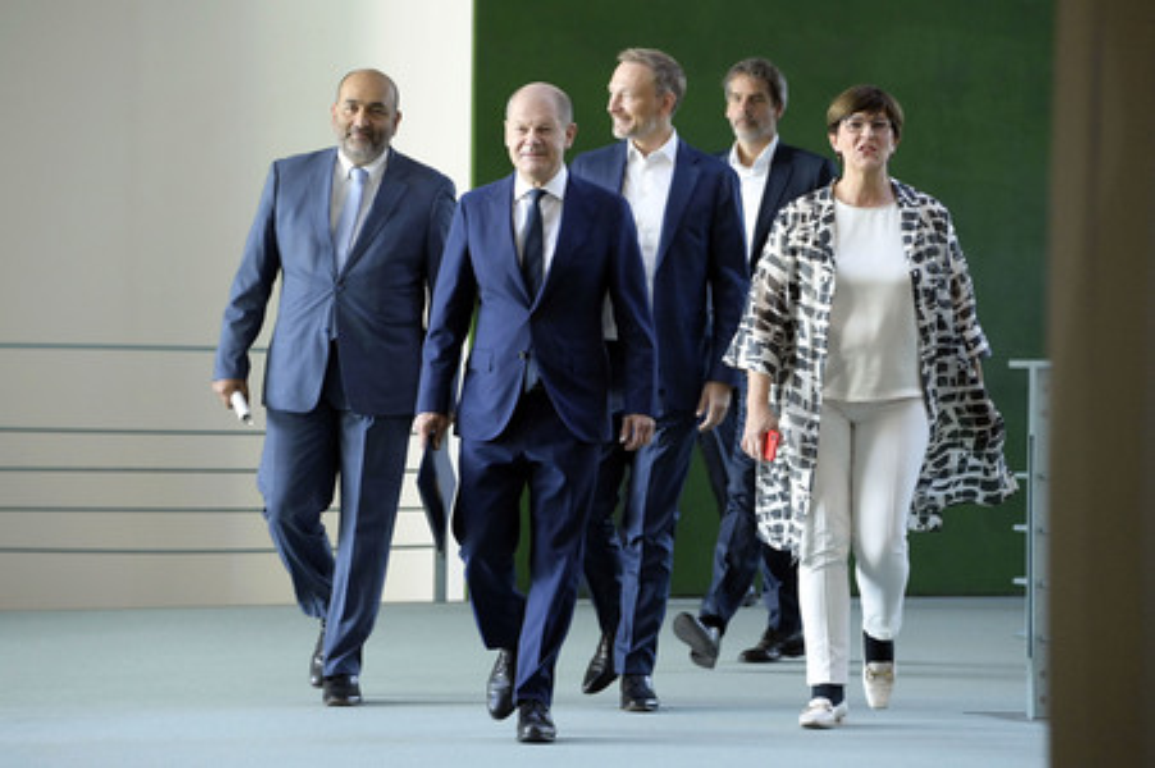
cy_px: 384
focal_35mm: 170
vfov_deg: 8.1
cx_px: 578
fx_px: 5450
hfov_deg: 12.1
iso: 8000
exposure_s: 1/320
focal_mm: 170
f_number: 5.6
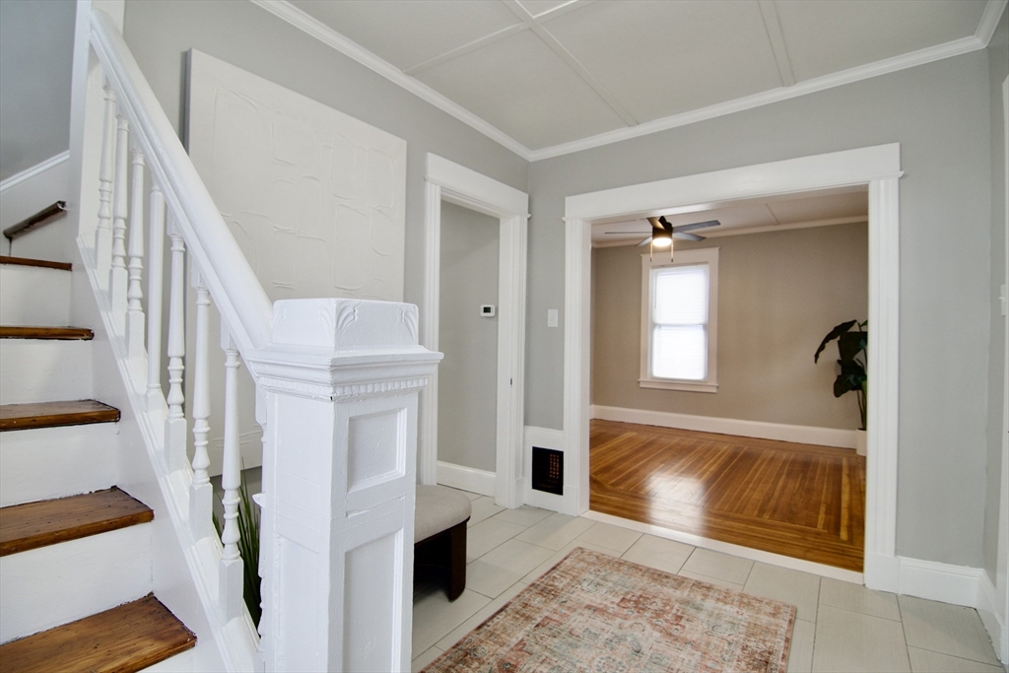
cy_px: 336
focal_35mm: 16
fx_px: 462
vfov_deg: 72.1
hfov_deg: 95.0
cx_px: 504
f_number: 4
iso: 400
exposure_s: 1/60
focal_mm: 11
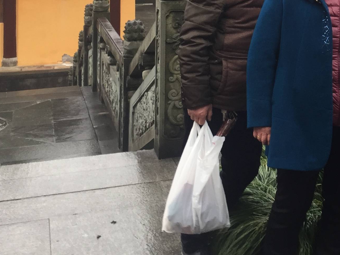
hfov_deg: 25.1
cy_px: -40
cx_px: 359
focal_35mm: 73
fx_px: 717
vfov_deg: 19.2
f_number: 2.2
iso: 32
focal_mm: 4.15
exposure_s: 1/50
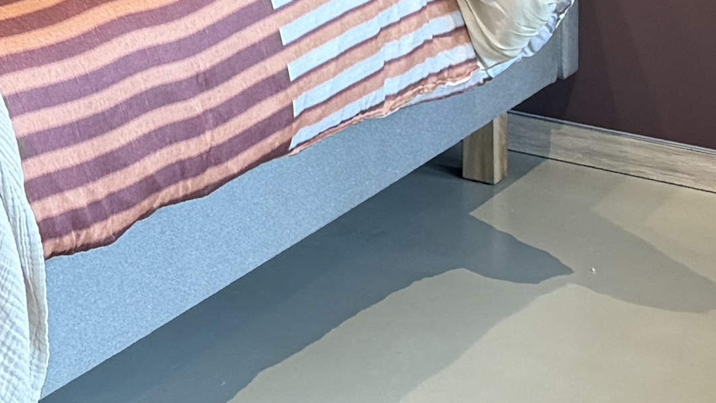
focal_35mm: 121
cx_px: -664
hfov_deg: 14.9
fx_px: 2297
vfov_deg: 9.3
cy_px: -436
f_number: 1.78
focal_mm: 6.76
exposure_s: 1/100
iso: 160
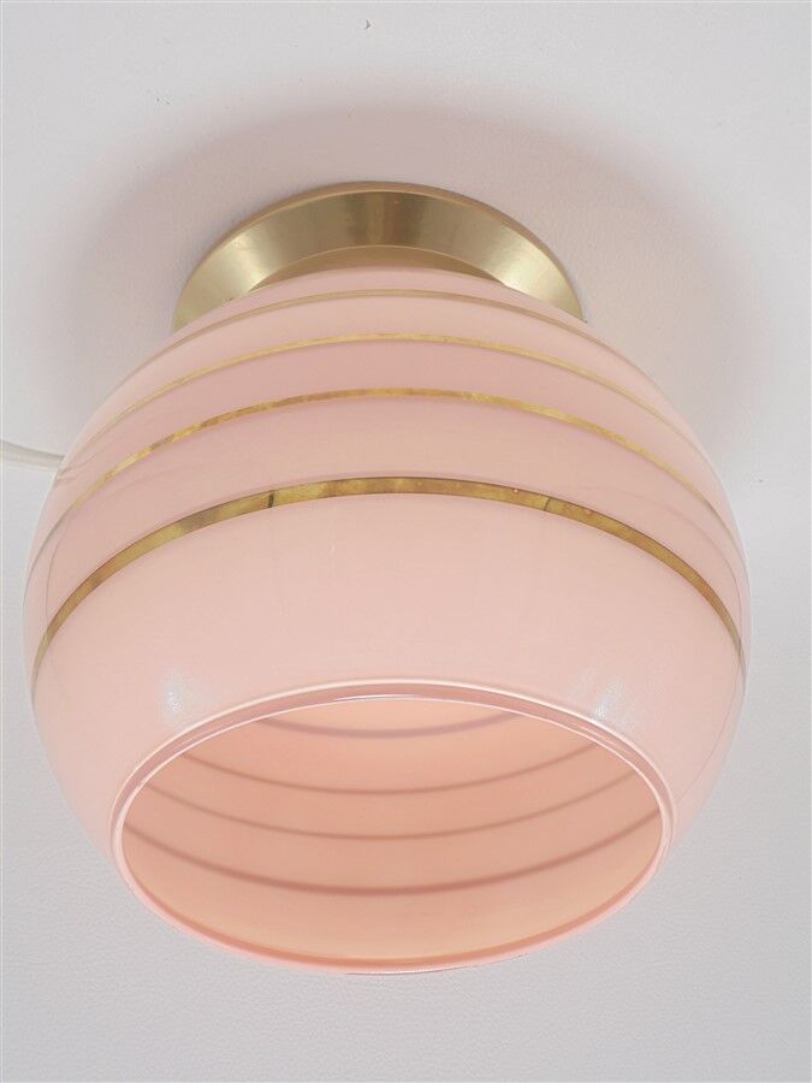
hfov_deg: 33.6
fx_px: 1345
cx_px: 406
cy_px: 542
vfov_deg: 43.9
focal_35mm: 43
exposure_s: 1/30
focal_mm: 7.8
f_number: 4.5
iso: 100
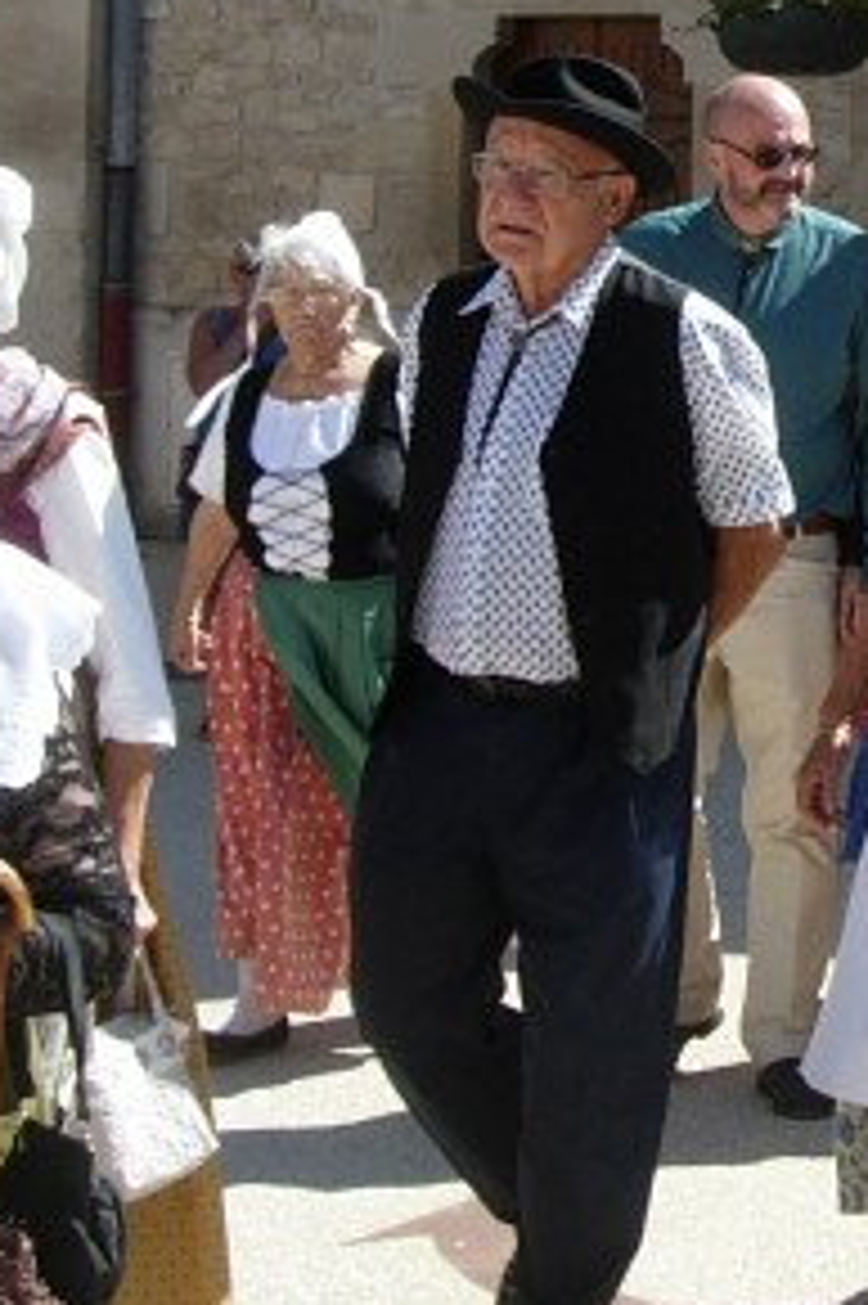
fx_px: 3947
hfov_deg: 12.1
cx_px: 1237
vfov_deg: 18.5
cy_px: 148
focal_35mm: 109
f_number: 4.8
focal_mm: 7.8
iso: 64
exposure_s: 1/373
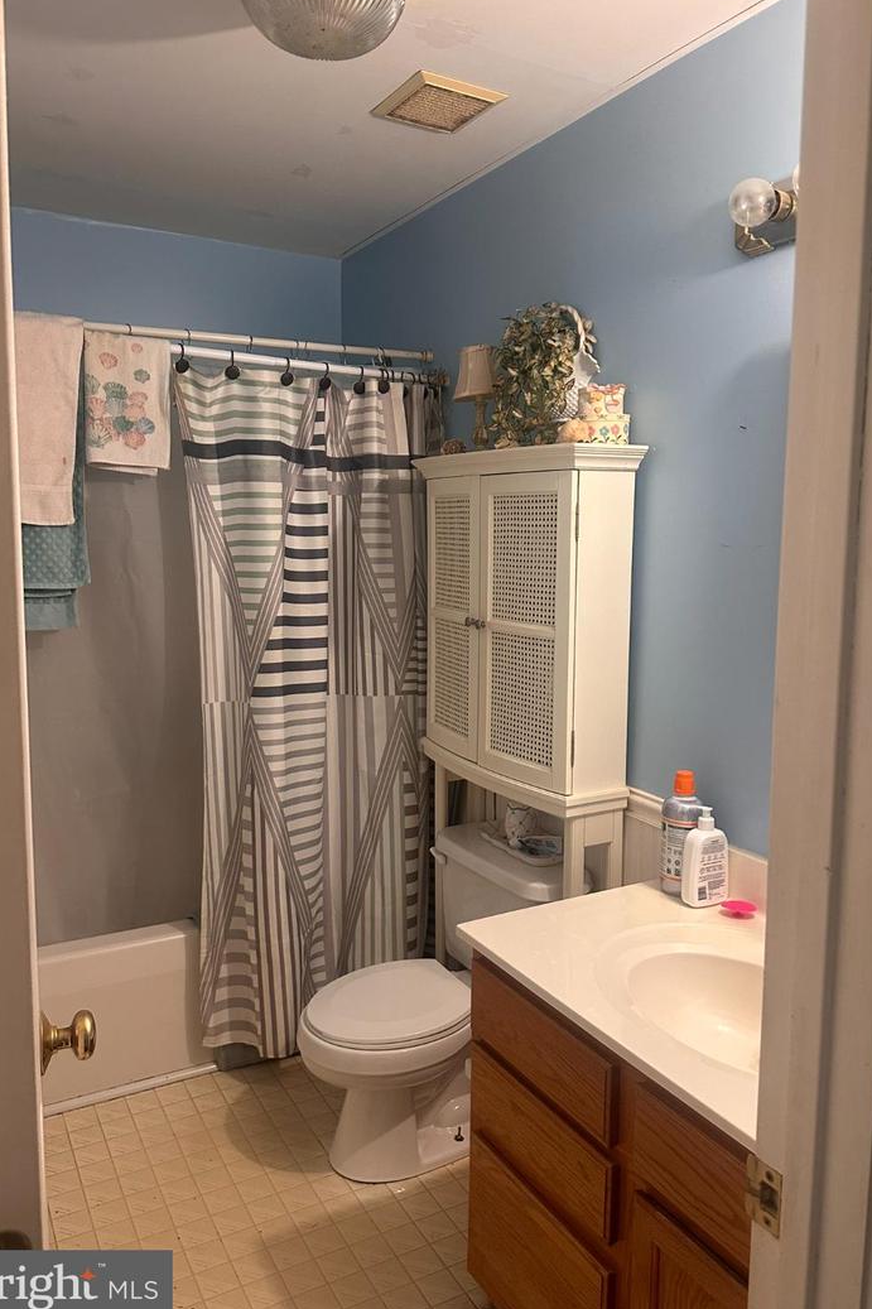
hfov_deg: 49.5
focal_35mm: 26
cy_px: 641
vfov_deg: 69.4
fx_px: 945
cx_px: 462
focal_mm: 6.86
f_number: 1.78
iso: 320
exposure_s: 1/60
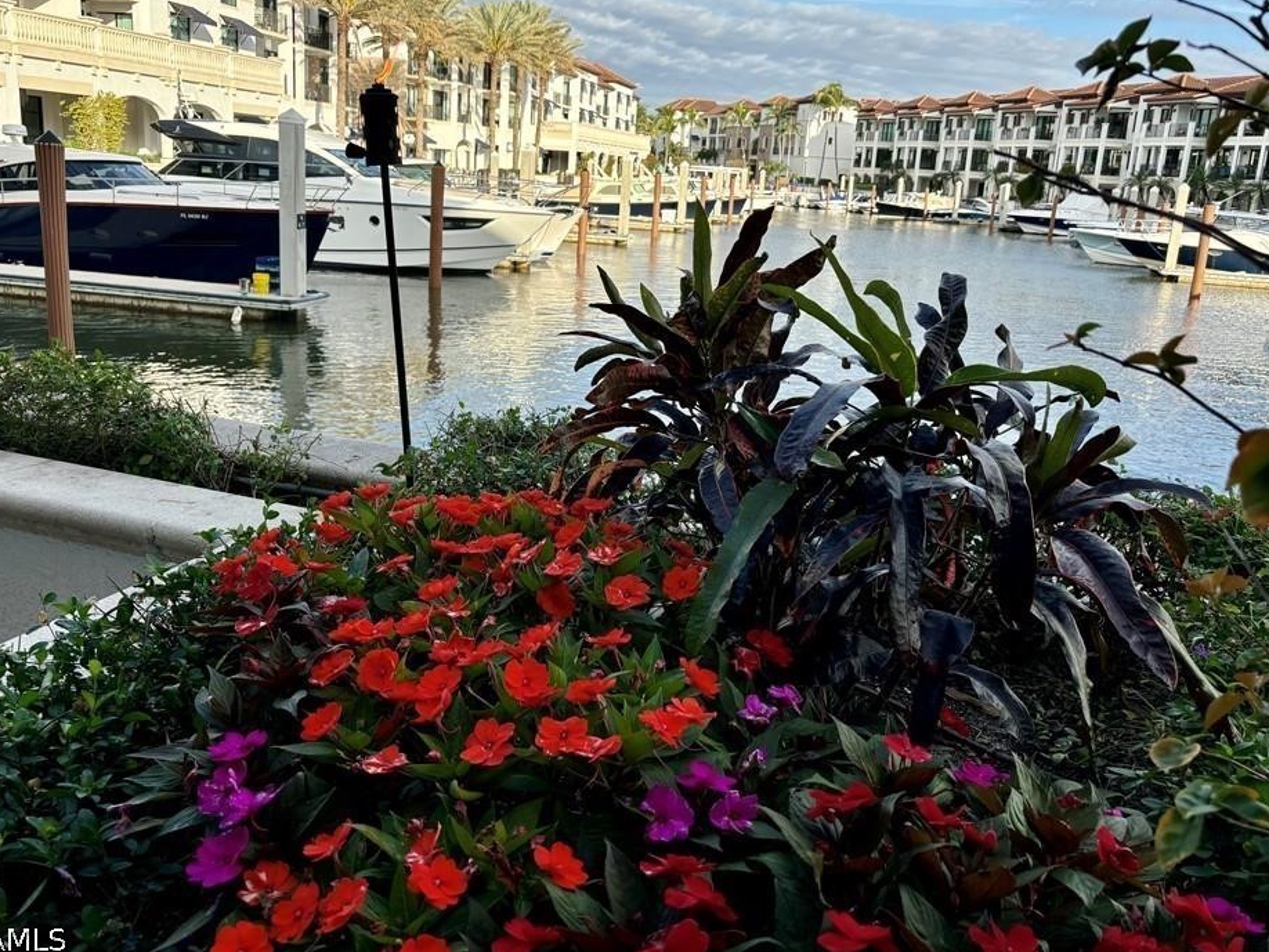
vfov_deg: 48.2
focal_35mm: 29
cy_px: 432
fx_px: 1063
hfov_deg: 61.6
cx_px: 601
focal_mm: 5.96
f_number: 1.6
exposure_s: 1/1007
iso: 50
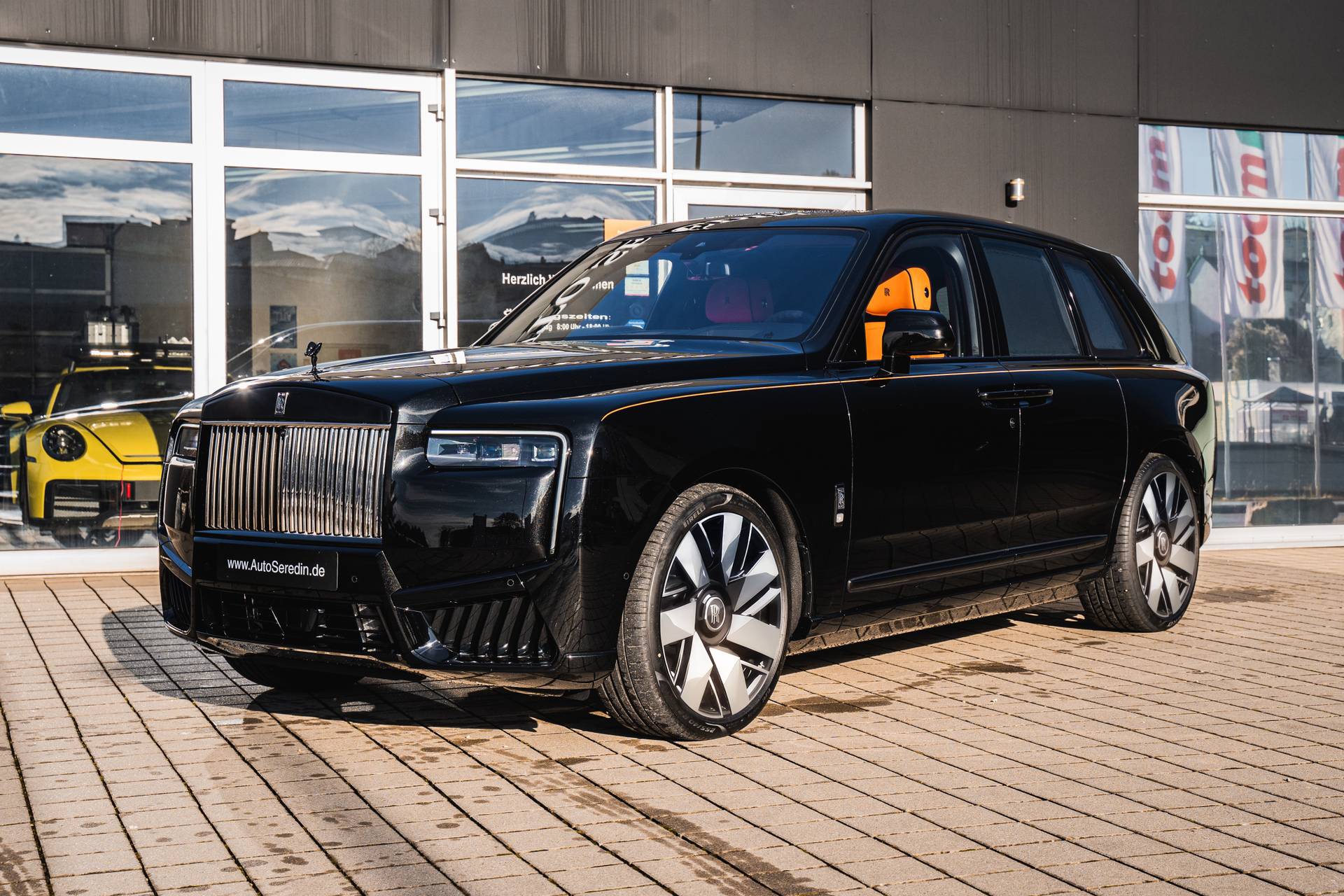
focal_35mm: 45
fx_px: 1680
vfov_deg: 29.9
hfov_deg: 43.6
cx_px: 672
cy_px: 448
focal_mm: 45
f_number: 5.6
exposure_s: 1/320
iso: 400
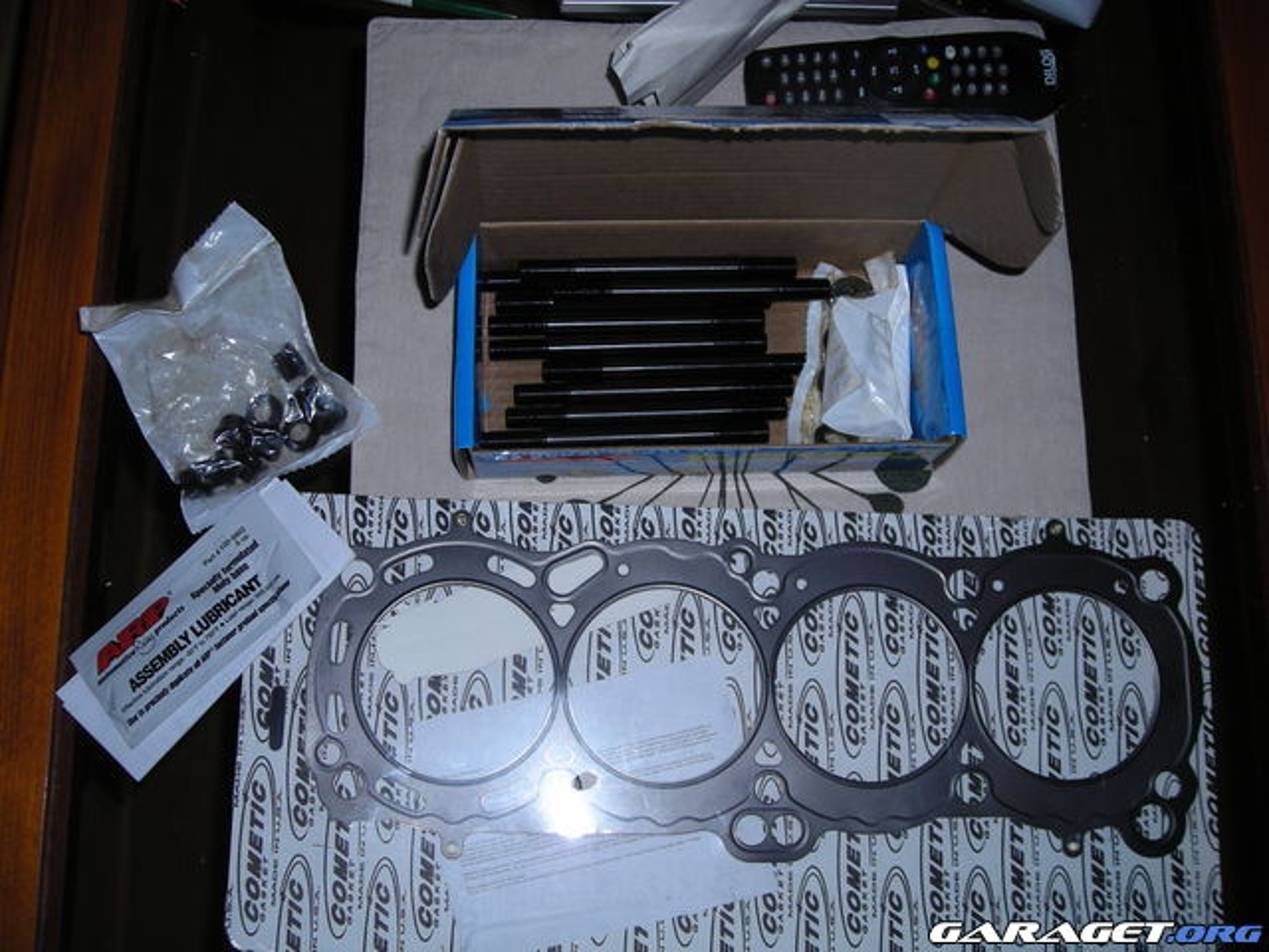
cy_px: 476
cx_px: 634
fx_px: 1393
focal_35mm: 38
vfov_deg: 37.7
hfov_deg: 49.0
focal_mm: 6.3
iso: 50
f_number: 3.2
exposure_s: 1/60
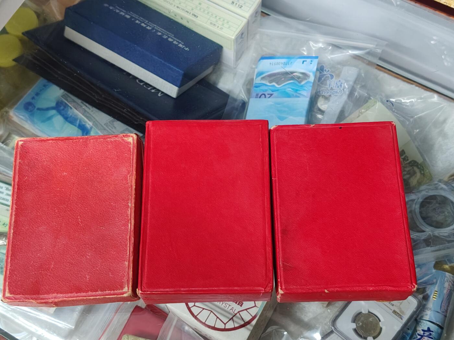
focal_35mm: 51
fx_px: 669
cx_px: 227
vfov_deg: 28.6
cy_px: 170
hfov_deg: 37.5
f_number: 1.88
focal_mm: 4.84
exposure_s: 1/50
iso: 1318
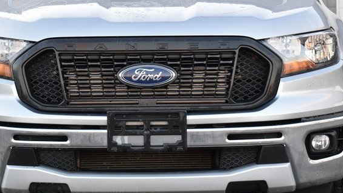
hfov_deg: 15.7
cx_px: 145
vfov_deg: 8.8
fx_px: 1246
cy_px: 78
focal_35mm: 137
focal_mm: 48
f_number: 5.3
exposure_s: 1/60
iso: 500
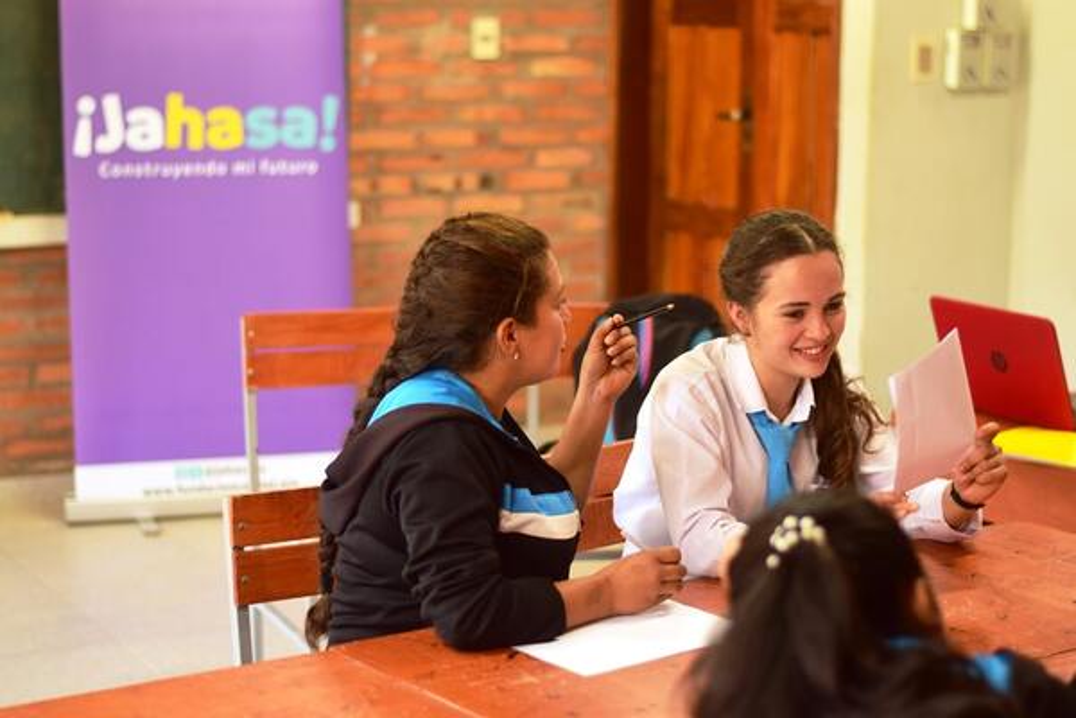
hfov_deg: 27.0
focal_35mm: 75
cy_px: 359
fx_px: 2241
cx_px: 538
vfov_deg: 18.2
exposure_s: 1/80
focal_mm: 50
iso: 400
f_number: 1.8
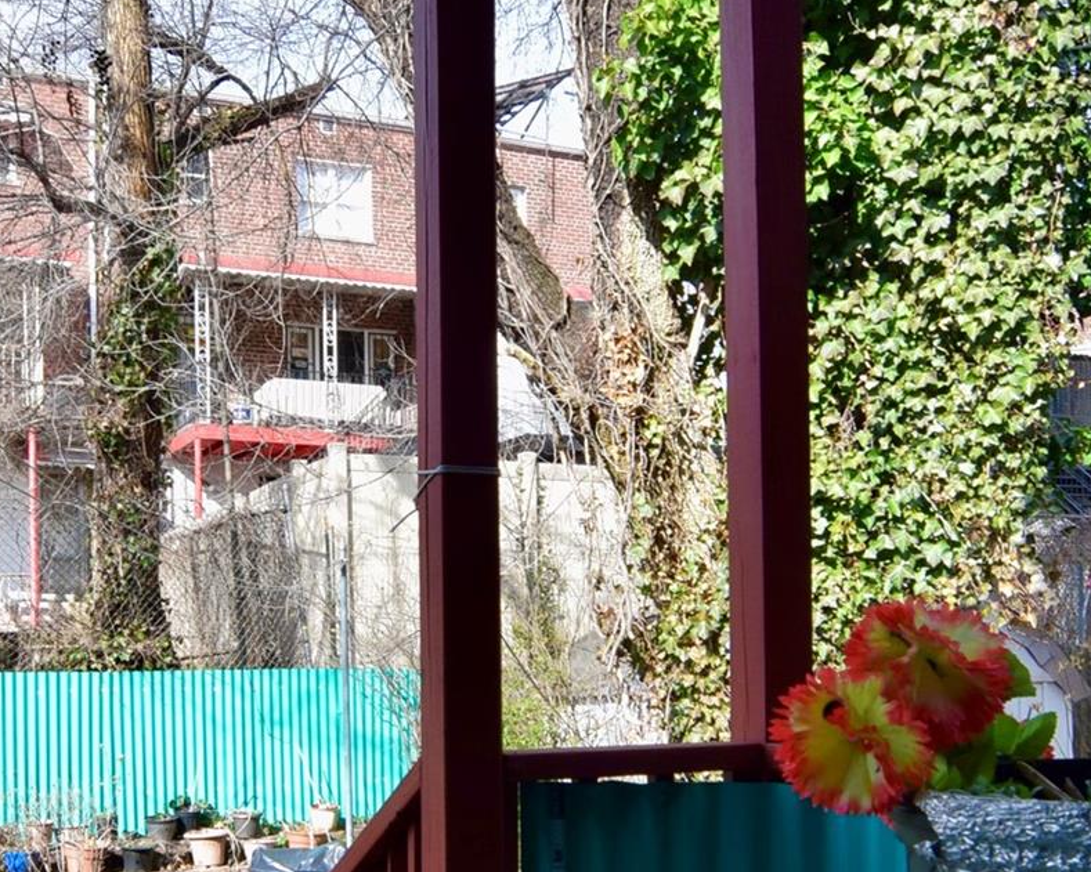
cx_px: 451
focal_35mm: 40
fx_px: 1298
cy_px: 670
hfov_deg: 45.4
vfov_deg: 36.2
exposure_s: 1/200
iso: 400
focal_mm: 11
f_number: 10
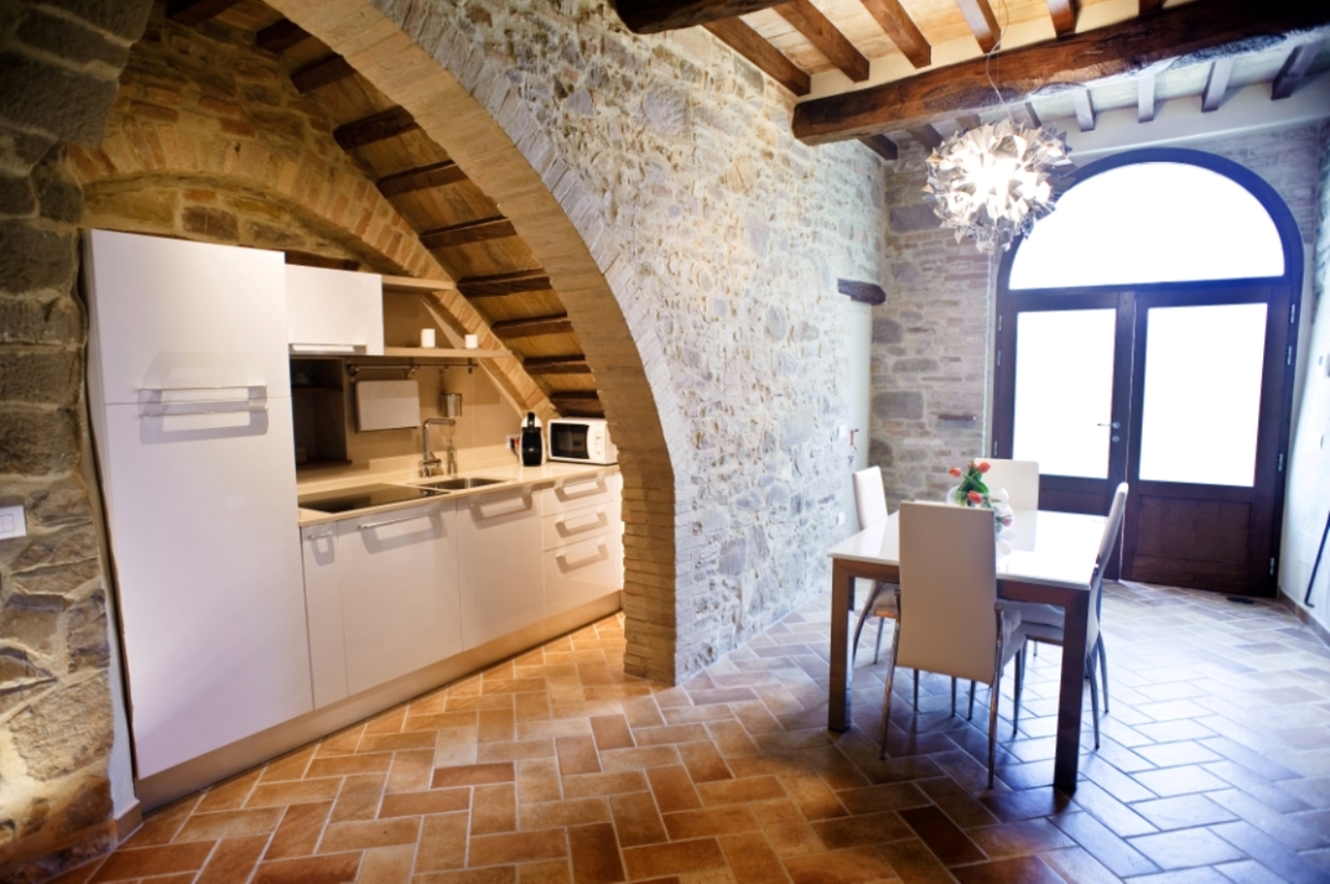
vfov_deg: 53.0
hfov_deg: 73.8
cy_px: 442
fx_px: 886
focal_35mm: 24
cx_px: 665
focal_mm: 24
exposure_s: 1/20
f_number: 4
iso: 400
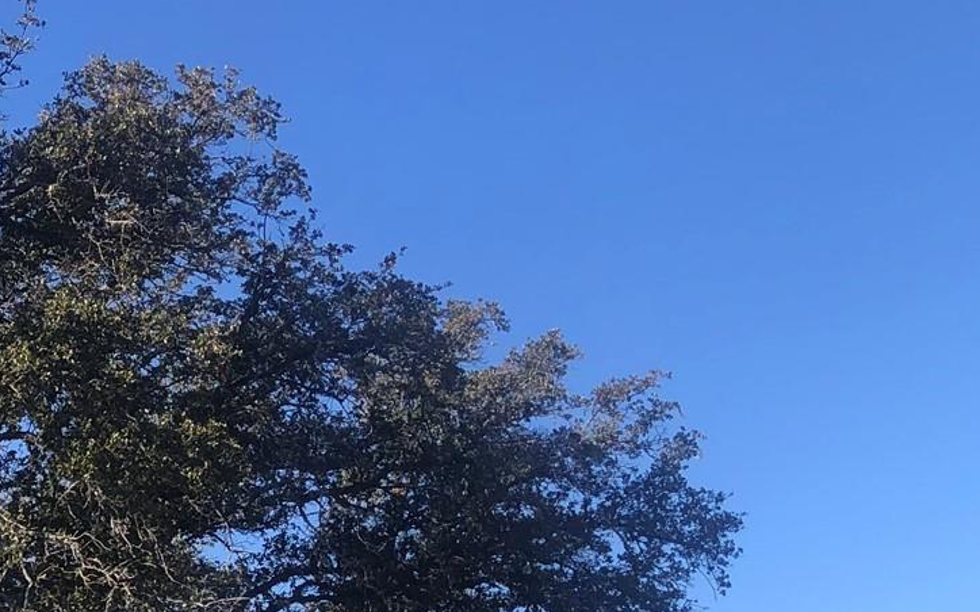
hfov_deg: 21.8
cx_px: -351
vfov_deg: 14.9
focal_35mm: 84
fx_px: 2243
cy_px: 770
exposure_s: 1/934
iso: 20
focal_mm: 3.99
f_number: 1.8
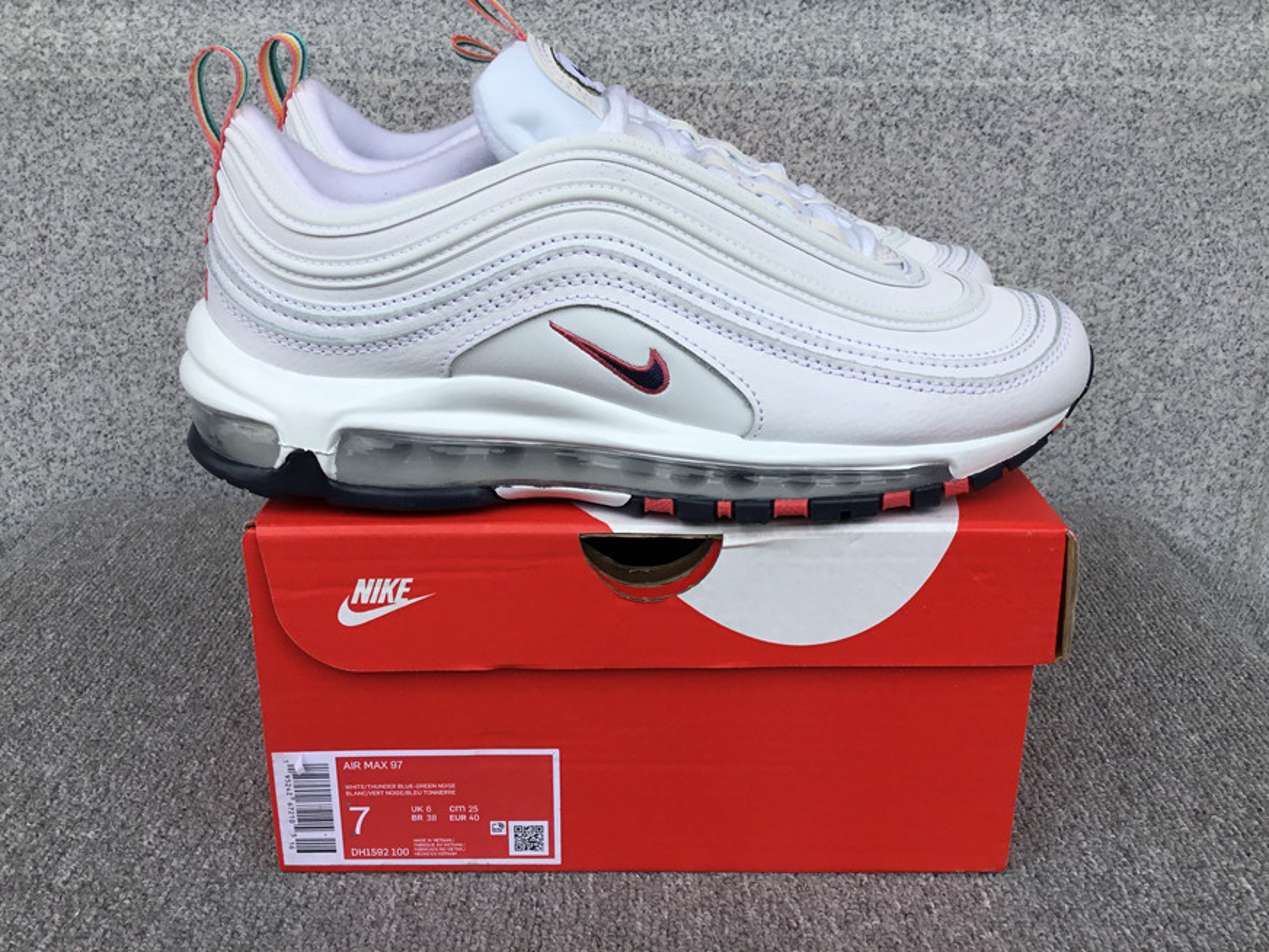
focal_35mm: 32
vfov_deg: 44.2
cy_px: 462
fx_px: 1173
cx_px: 632
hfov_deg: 56.8
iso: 25
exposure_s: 1/332
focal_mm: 3.3
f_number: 2.4
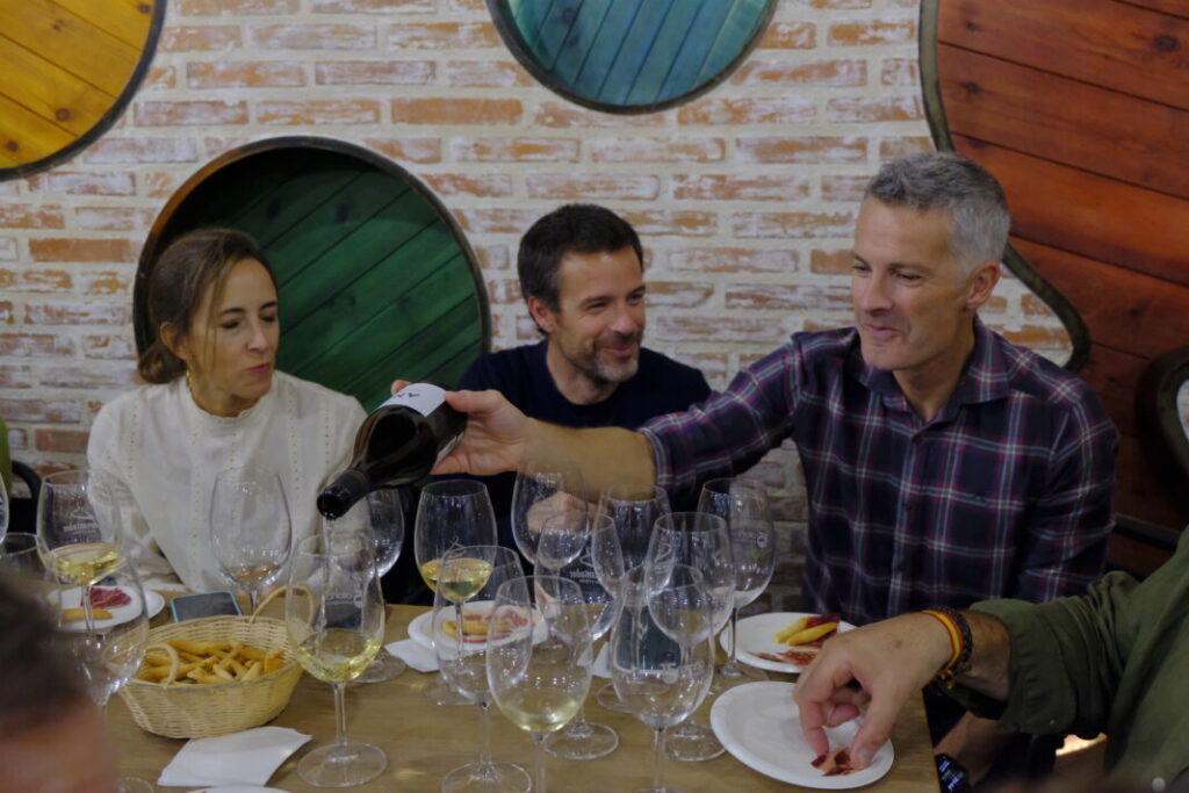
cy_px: 396
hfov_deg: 53.1
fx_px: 1189
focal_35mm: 36
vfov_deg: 36.9
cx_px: 594
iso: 5000
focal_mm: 24.3
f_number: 3.2
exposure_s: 1/180
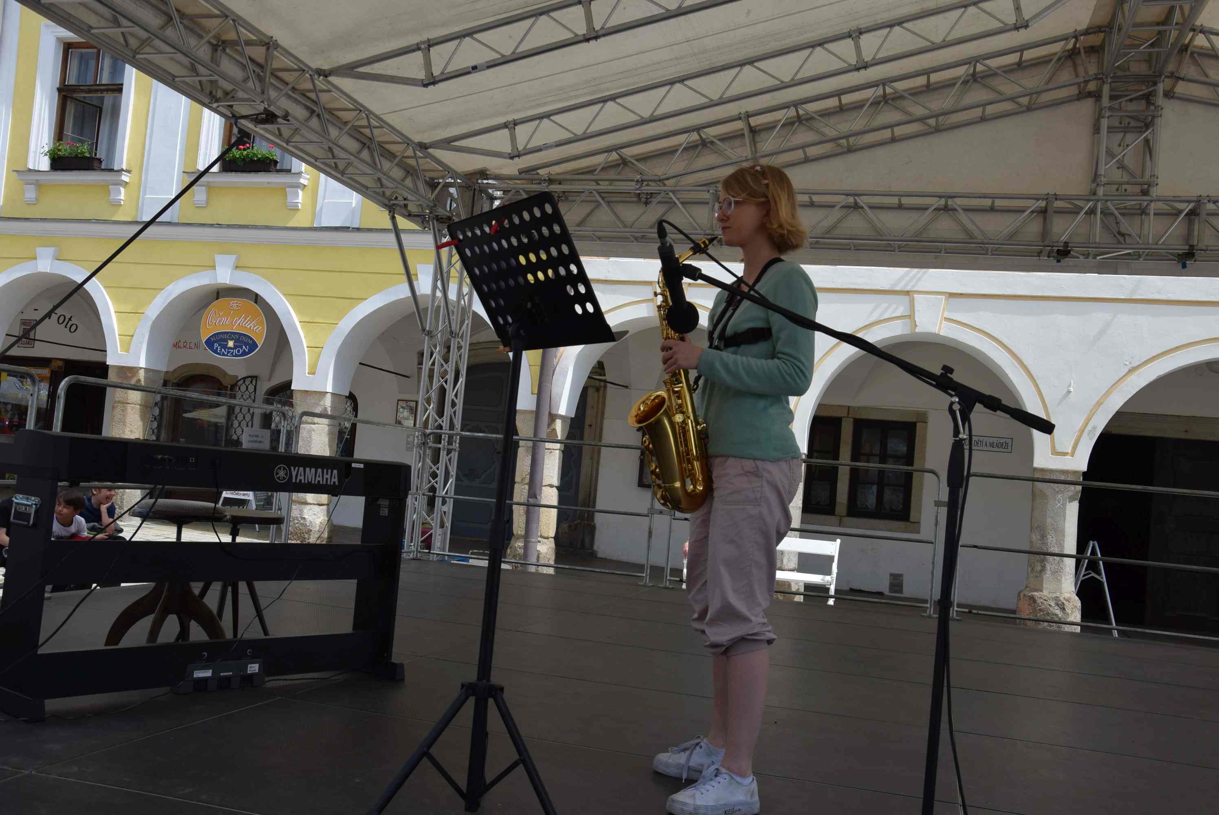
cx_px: 610
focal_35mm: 33
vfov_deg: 40.0
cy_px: 408
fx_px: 1118
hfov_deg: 57.2
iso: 200
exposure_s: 1/400
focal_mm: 22
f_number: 10
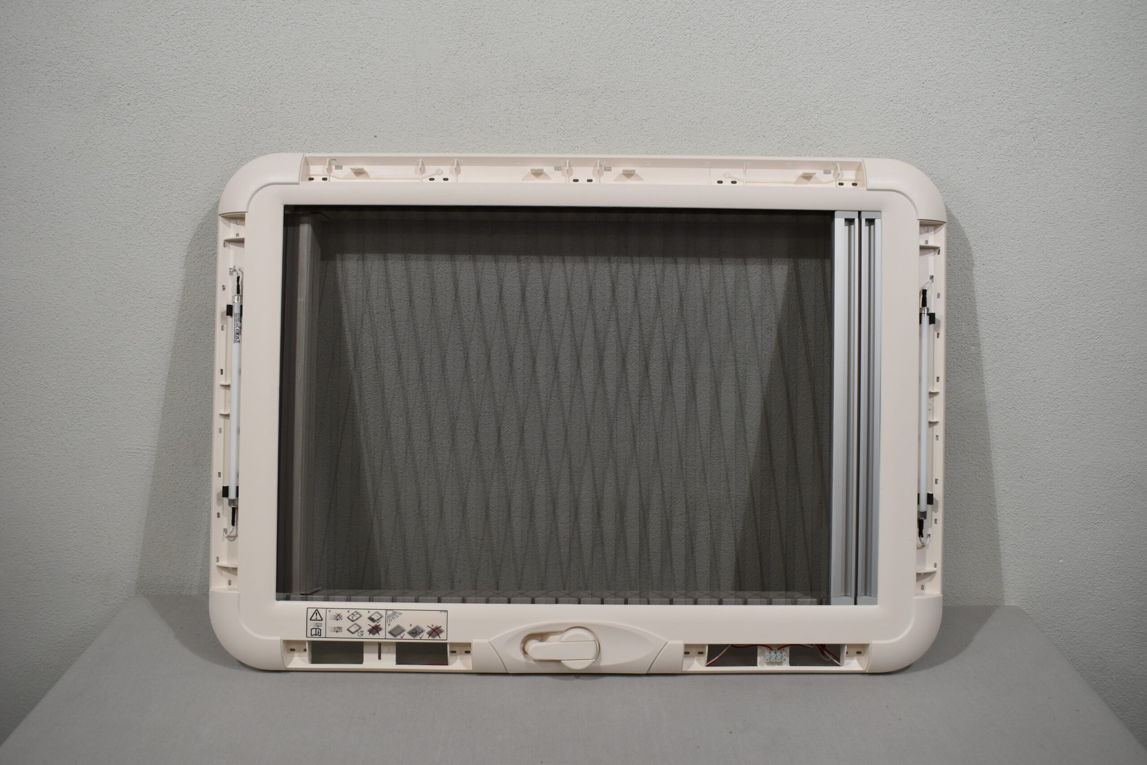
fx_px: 1004
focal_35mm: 32
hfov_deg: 59.5
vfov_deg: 41.7
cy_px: 382
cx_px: 574
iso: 320
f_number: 5.6
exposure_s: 1/125
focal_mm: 21
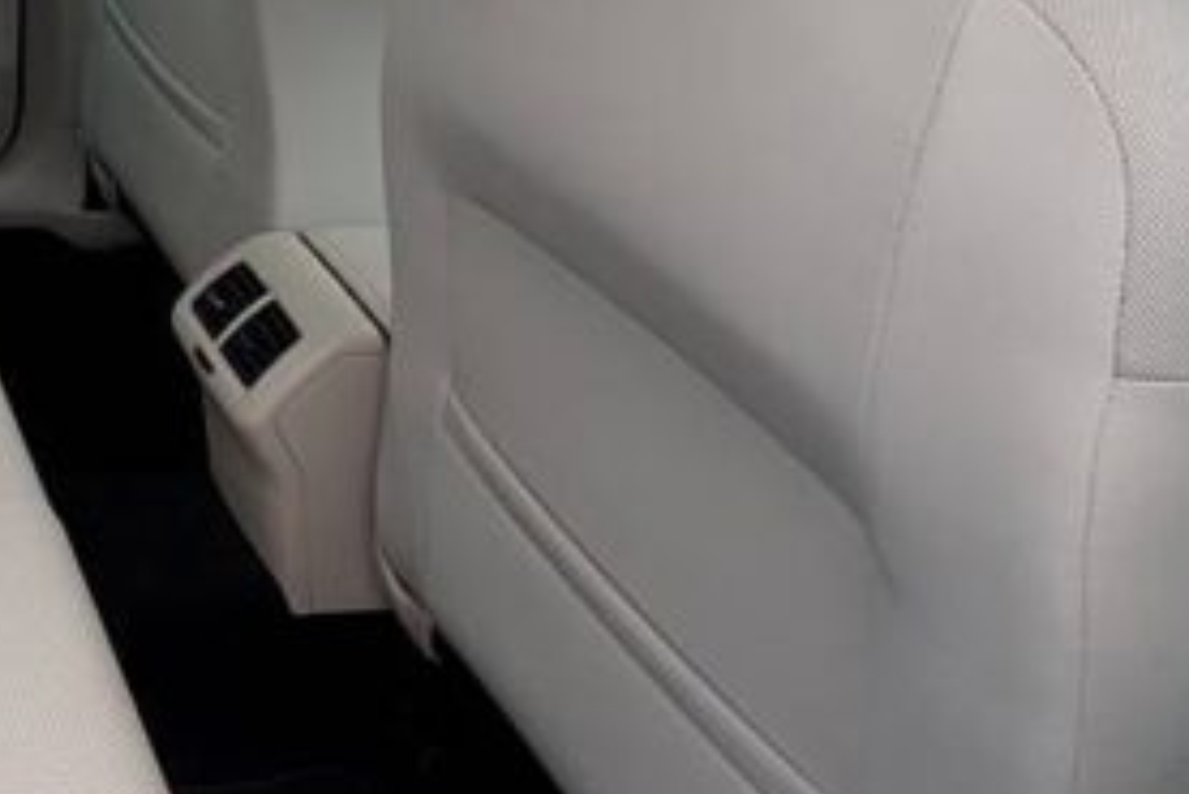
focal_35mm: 39
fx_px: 1289
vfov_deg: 34.0
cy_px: 283
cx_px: -240
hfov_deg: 37.4
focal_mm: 1.8
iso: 50
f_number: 2.2
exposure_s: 1/50
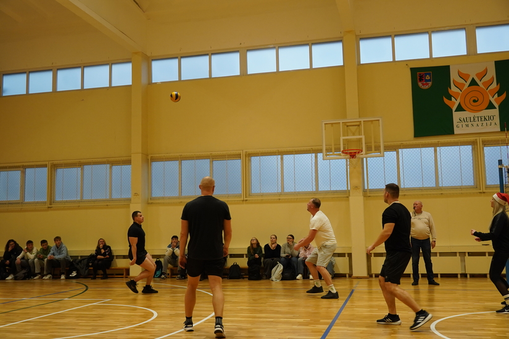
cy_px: 170
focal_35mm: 40
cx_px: 254
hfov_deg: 48.5
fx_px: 566
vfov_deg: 33.4
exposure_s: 1/160
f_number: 4.5
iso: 1250
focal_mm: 27
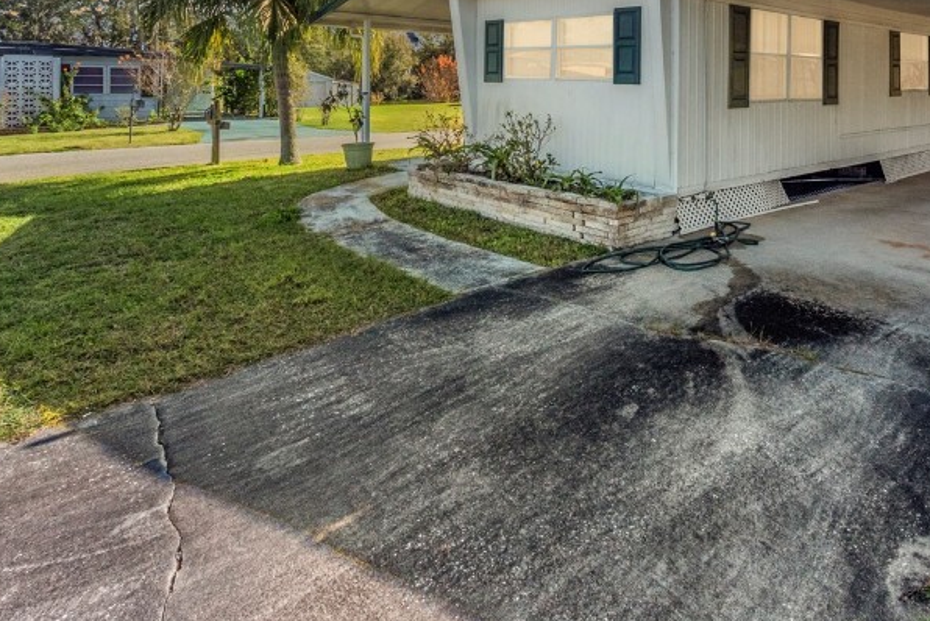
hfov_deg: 68.6
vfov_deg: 47.2
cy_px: 86
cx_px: 651
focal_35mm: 25
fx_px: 646
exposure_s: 1/250
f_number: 13
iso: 250
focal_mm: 7
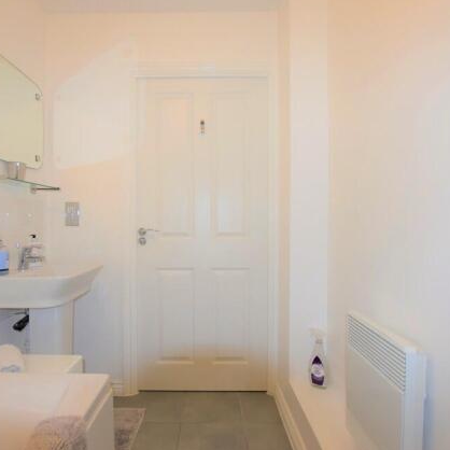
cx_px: 206
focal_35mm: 20
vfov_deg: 74.8
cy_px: 224
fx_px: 294
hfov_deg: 74.7
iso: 560
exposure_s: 1/100
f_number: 5
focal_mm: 10
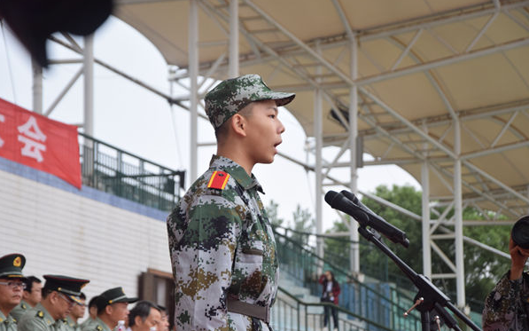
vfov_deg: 10.0
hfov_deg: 16.0
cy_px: 172
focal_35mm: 131
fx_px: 1881
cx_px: 264
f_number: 5.6
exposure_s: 1/320
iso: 400
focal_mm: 85
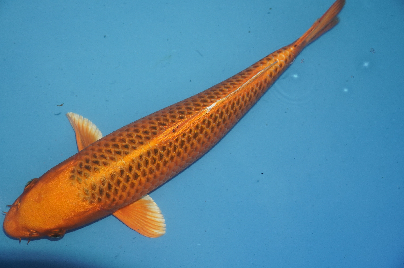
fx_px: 605
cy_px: 134
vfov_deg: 25.0
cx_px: 202
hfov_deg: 36.9
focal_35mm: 54
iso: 640
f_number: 4.5
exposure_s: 1/160
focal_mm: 36
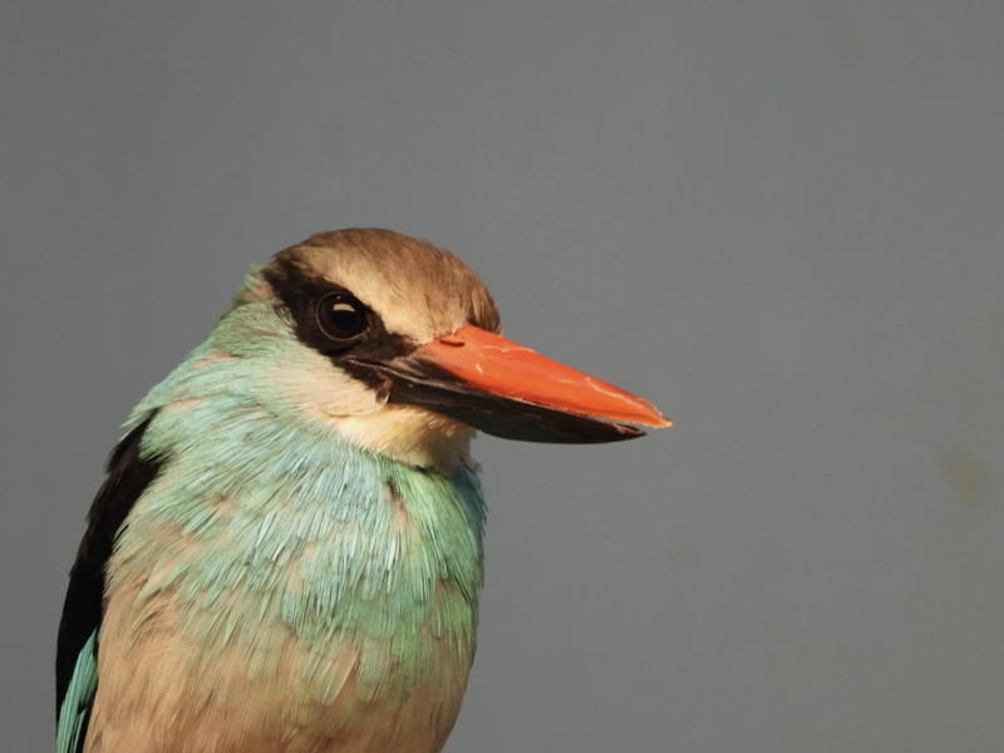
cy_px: 376
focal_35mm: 433
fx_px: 12559
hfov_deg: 4.6
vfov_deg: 3.4
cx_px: 502
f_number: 5
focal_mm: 77.8
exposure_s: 1/30
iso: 180
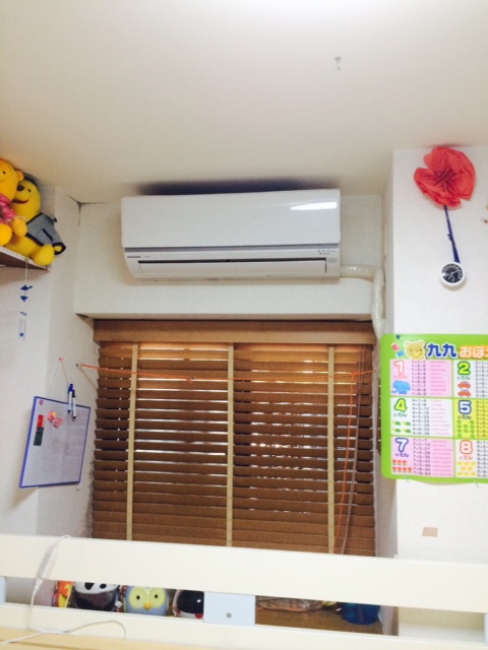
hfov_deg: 46.8
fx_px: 564
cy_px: 325
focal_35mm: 30
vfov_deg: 60.0
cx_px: 244
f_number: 2.2
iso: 64
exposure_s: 1/30
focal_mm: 4.12
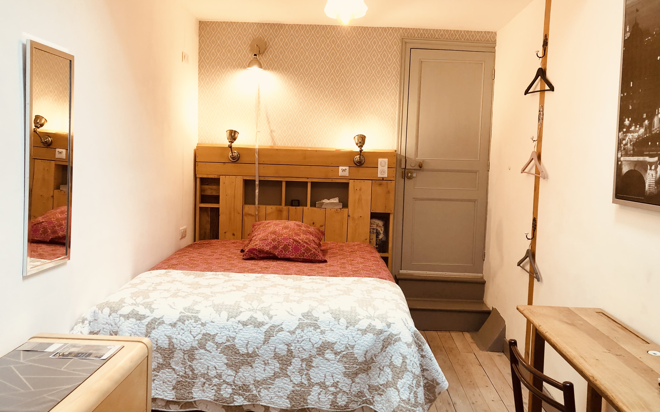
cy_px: 206
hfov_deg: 62.9
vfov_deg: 41.8
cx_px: 331
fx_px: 540
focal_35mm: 30
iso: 40
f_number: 1.8
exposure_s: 1/17
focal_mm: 4
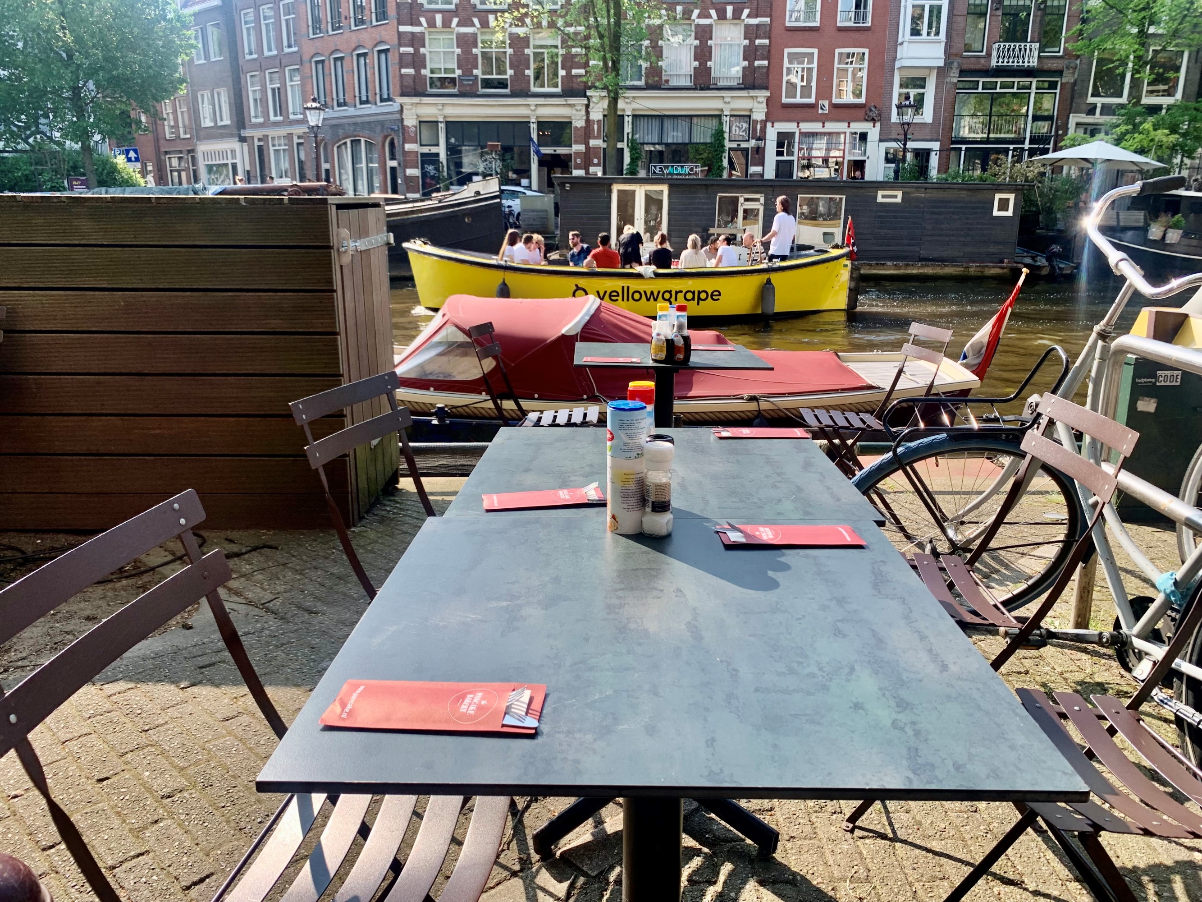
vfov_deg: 53.1
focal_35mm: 26
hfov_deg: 67.3
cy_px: 451
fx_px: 903
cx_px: 601
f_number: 1.8
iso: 25
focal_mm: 4.25
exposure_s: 1/639
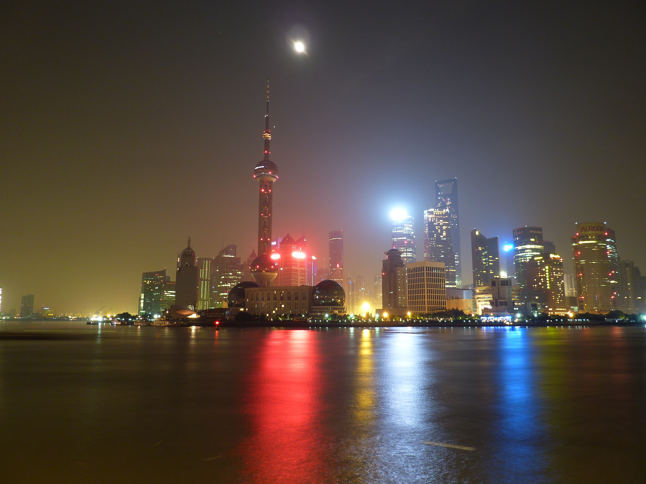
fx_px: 467
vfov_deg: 54.9
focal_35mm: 25
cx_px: 323
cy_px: 242
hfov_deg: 69.4
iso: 80
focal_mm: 4.1
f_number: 3.3
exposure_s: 15
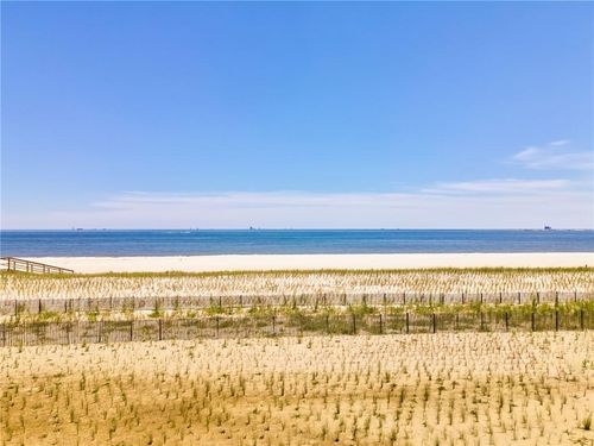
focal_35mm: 24
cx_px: 297
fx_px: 412
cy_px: 223
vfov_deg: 56.8
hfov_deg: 71.6
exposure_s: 1/80
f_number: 2.8
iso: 100
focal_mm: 4.5
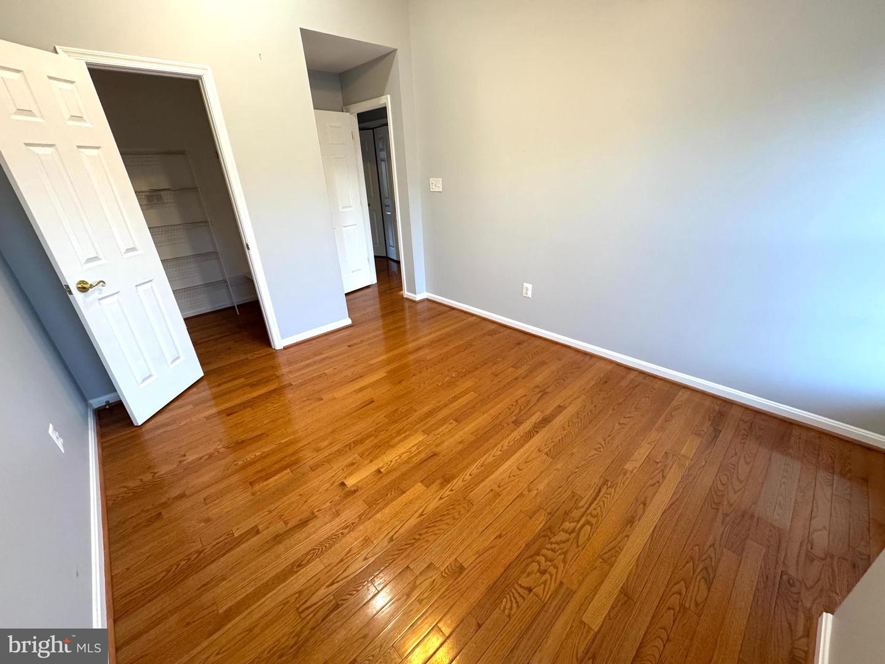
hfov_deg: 102.1
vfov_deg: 85.7
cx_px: 442
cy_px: 332
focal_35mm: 14
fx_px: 358
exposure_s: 1/120
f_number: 2.2
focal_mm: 2.22
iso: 320
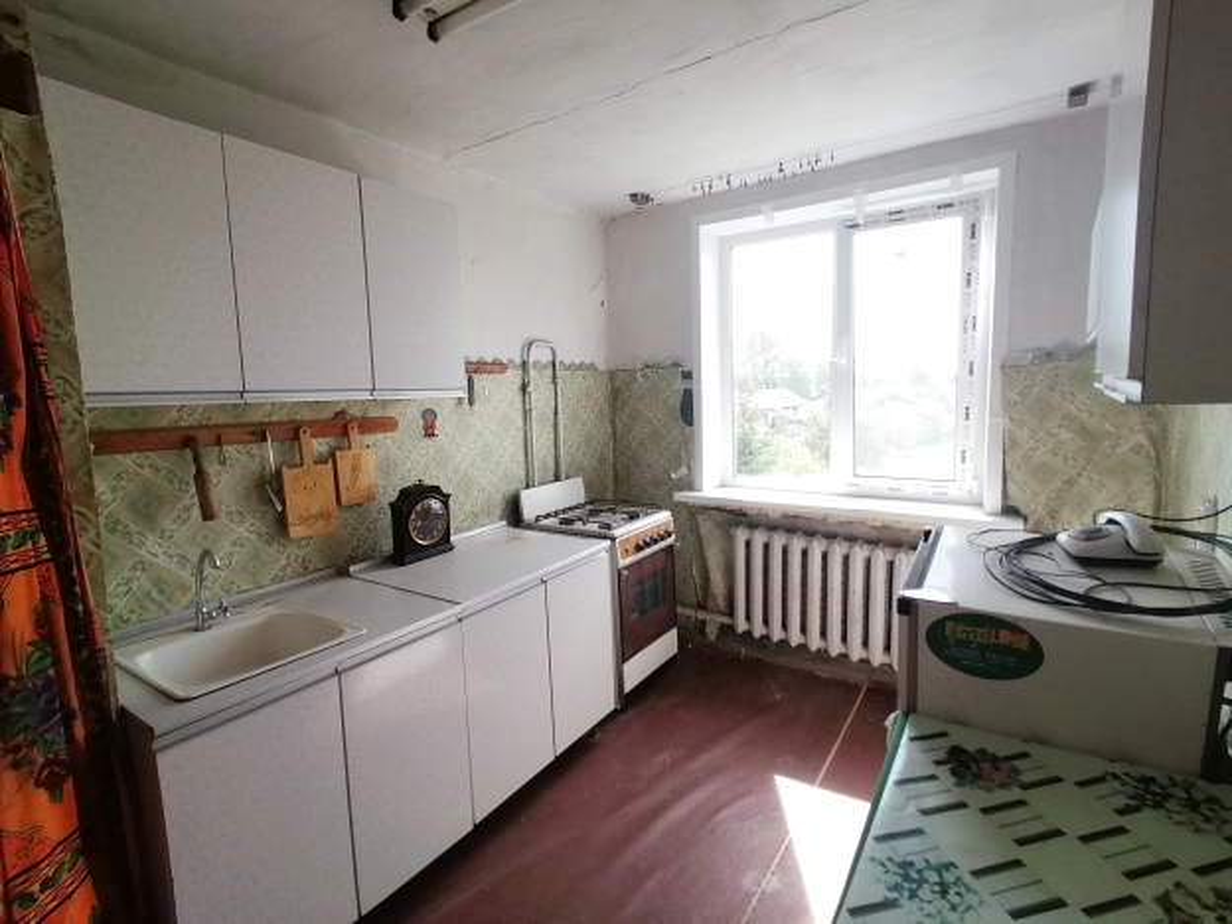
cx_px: 616
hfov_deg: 91.0
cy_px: 462
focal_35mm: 17
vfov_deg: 74.7
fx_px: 605
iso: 64
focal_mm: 1.78
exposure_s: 1/100
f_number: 2.4
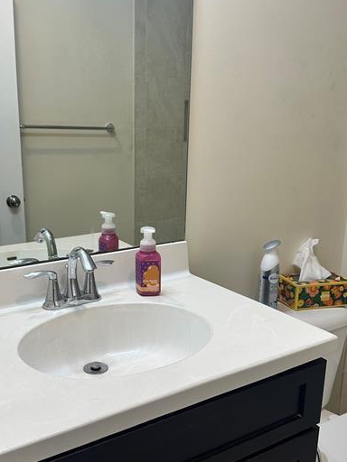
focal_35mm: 36
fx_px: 481
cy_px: 236
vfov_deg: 51.3
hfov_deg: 39.5
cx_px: 141
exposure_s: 1/120
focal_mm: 6.86
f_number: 1.78
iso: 80
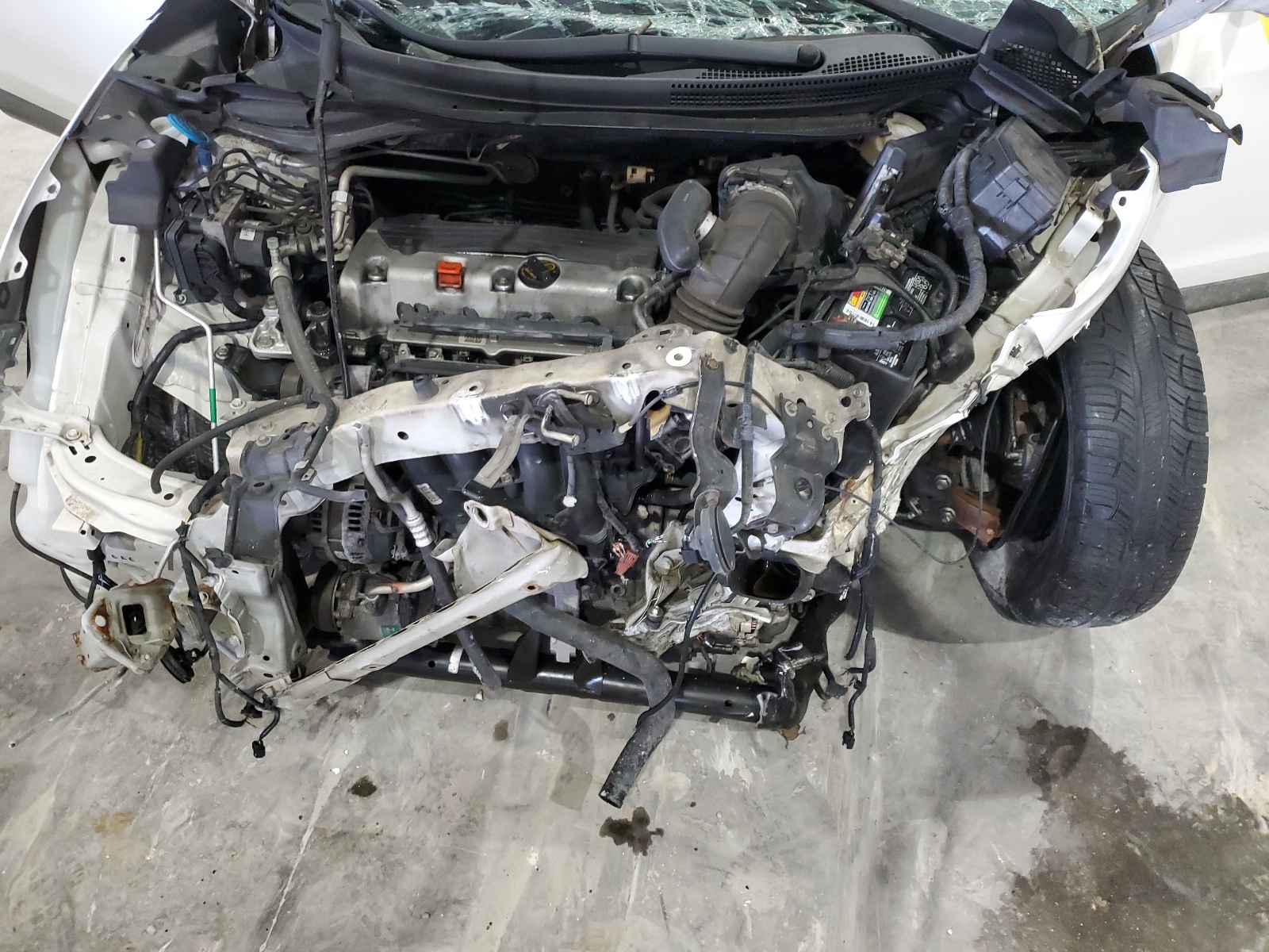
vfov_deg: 53.1
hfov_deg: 67.3
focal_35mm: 26
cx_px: 634
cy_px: 476
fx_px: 953
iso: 320
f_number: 1.5
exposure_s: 1/30
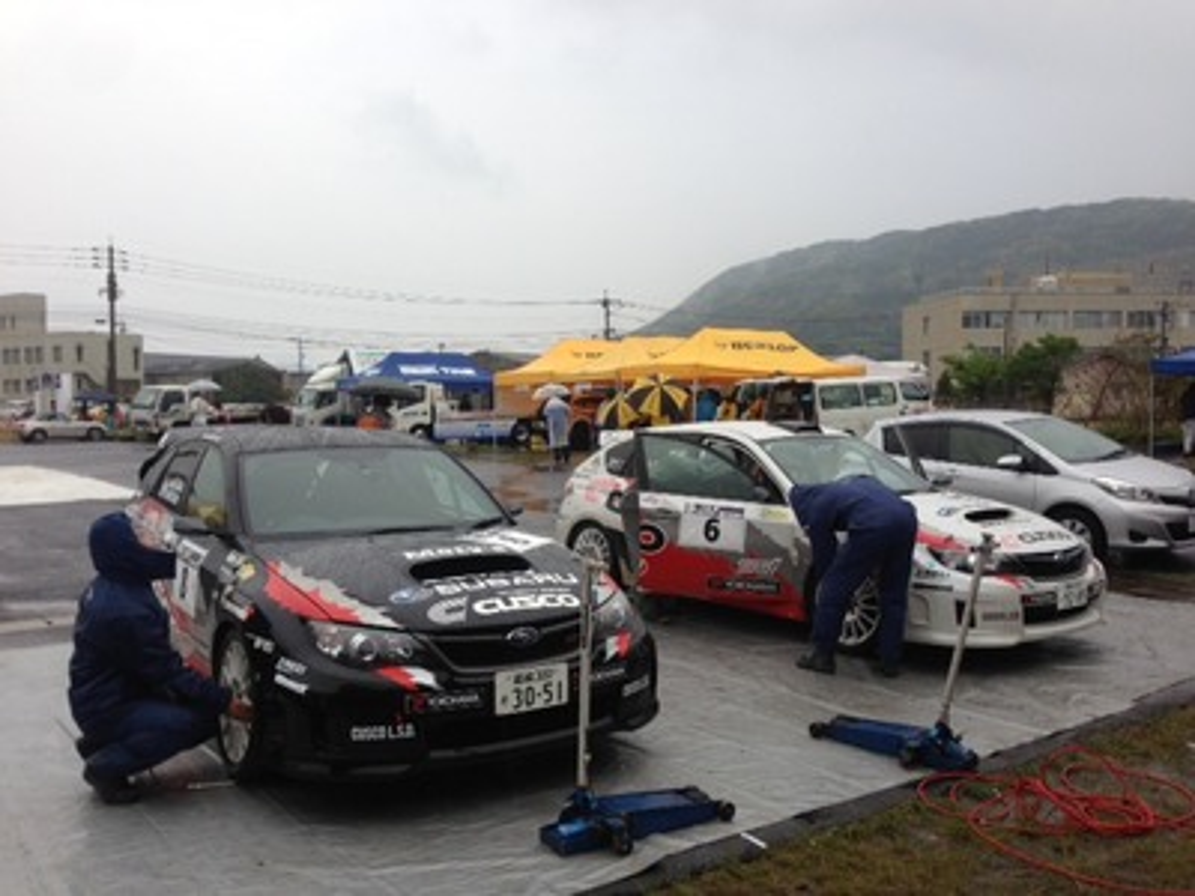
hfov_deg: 55.4
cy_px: 448
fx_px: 1139
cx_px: 598
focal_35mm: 33
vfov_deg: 42.9
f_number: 2.4
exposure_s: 1/182
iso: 50
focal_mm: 4.13
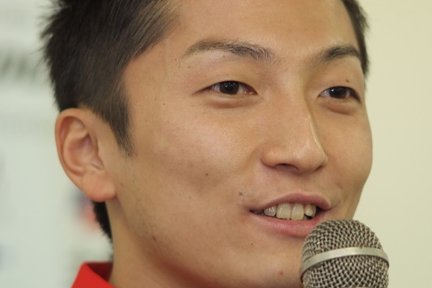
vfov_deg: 6.4
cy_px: 124
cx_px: 280
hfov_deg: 9.7
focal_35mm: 213
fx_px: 2556
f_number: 2.5
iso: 800
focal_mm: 105
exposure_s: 1/125
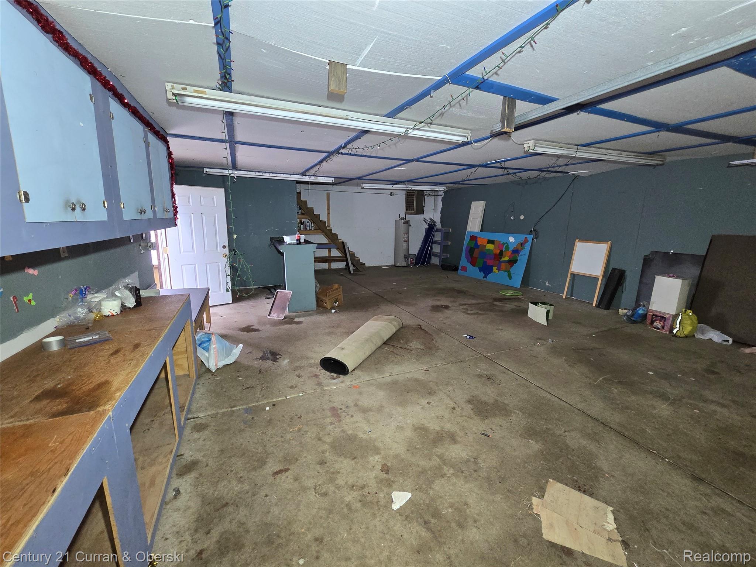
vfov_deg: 89.9
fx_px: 284
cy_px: 284
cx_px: 378
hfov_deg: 106.2
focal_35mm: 13
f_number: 2.2
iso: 640
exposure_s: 1/60
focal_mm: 2.2
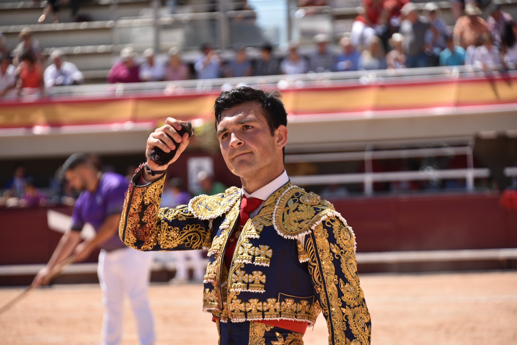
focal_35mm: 170
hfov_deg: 12.1
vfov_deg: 8.1
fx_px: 2441
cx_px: 258
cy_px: 172
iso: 200
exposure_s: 1/640
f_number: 5.6
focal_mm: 170
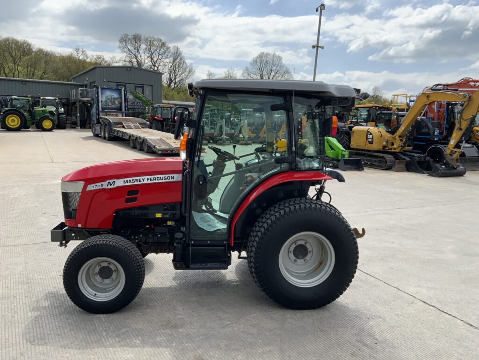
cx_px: 240
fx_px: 401
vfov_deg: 48.2
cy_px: 180
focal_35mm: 29
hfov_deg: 61.7
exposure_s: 1/2058
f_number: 1.8
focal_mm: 3
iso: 16
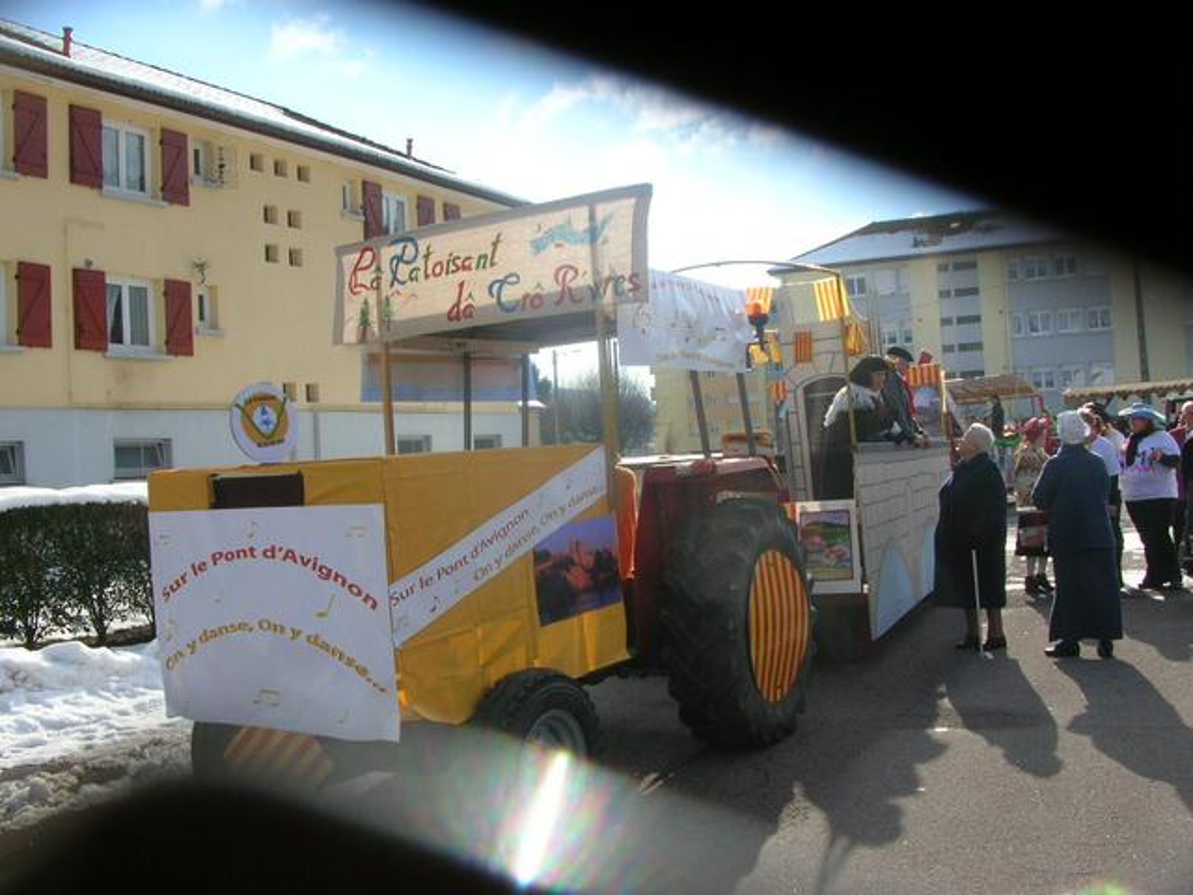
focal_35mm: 35
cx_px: 596
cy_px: 448
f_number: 5.6
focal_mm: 5.8
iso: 50
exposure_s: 1/280
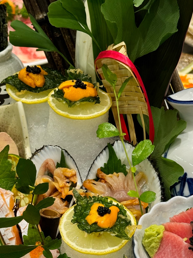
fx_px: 654
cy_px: 168
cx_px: 90
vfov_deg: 22.2
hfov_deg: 16.8
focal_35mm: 88
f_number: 1.78
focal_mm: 6.76
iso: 125
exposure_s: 1/50
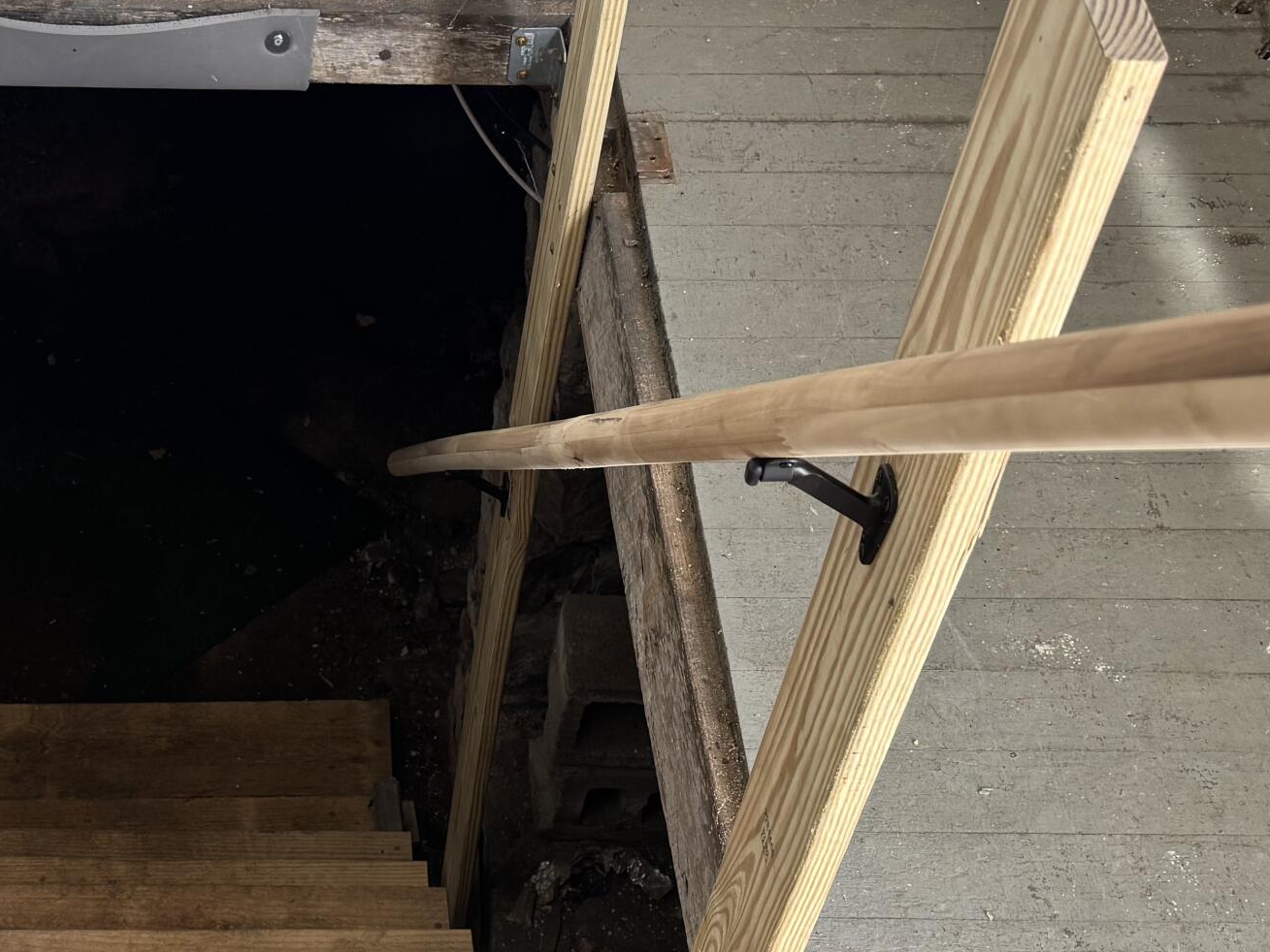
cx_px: 187
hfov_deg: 33.5
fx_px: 2018
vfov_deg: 26.1
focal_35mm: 55
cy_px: 772
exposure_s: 1/121
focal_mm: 6.76
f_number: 1.78
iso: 125
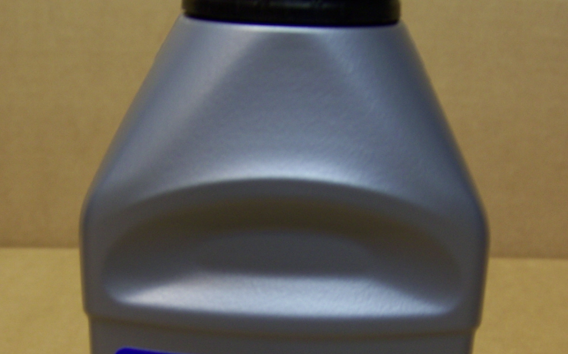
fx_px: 959
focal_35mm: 62
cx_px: 254
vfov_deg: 20.5
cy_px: 315
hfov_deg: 32.9
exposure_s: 1/5
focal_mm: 5.85
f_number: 2.8
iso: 64
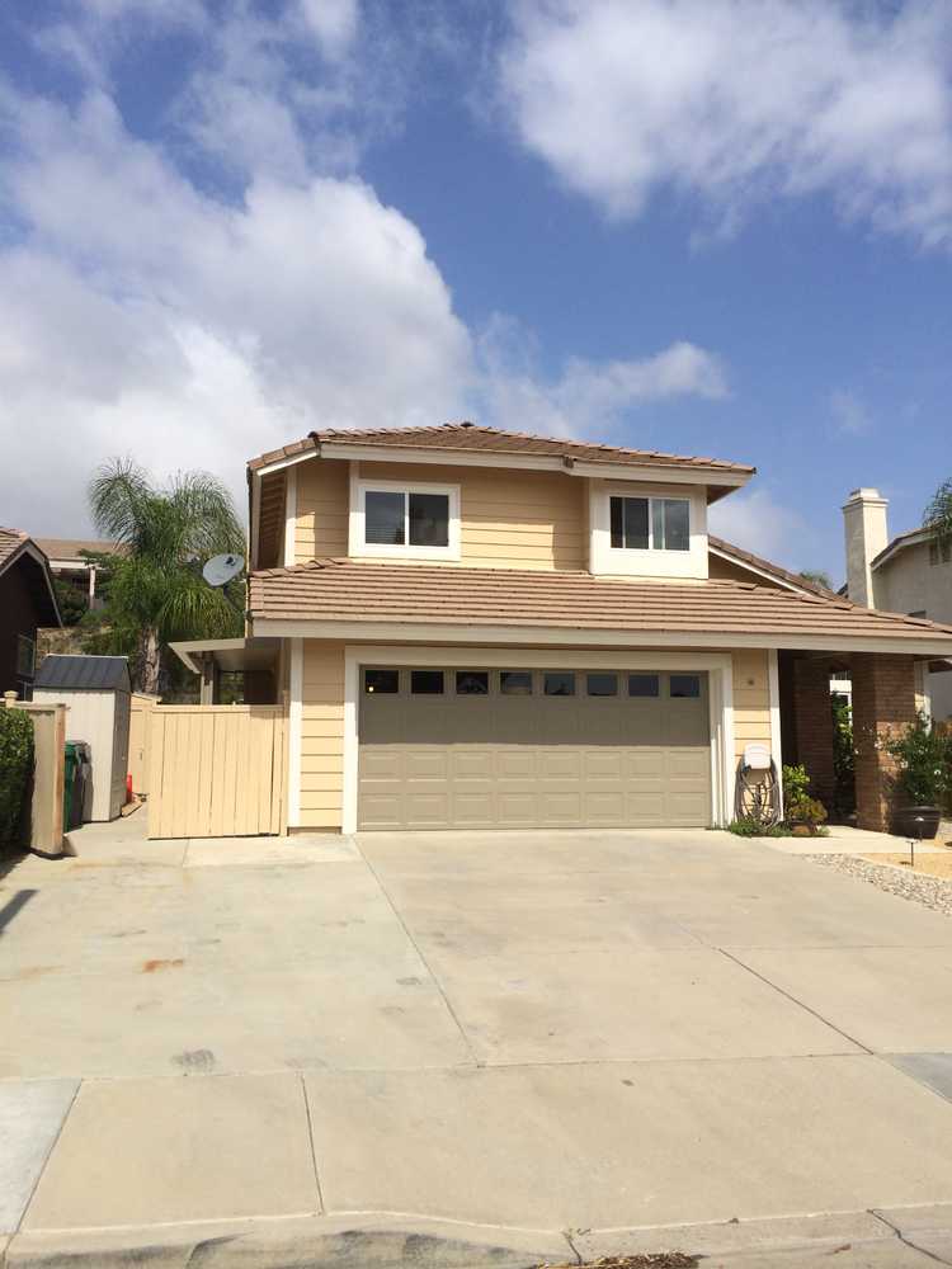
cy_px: 634
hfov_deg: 46.8
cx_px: 476
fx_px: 1100
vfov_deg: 60.0
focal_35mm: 30
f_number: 2.2
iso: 40
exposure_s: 1/4115
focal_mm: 4.12
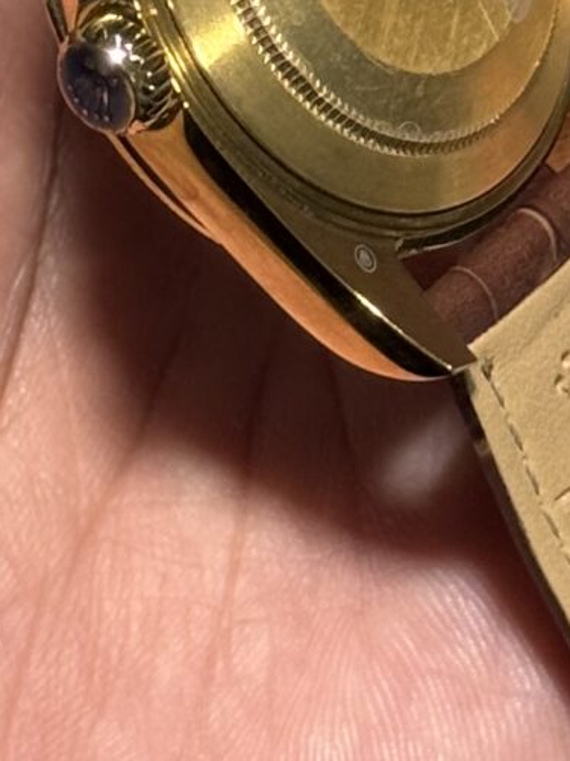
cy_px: -76
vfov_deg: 8.0
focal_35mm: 245
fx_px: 5384
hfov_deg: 6.1
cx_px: 355
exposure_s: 1/51
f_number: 1.78
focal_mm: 6.76
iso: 100
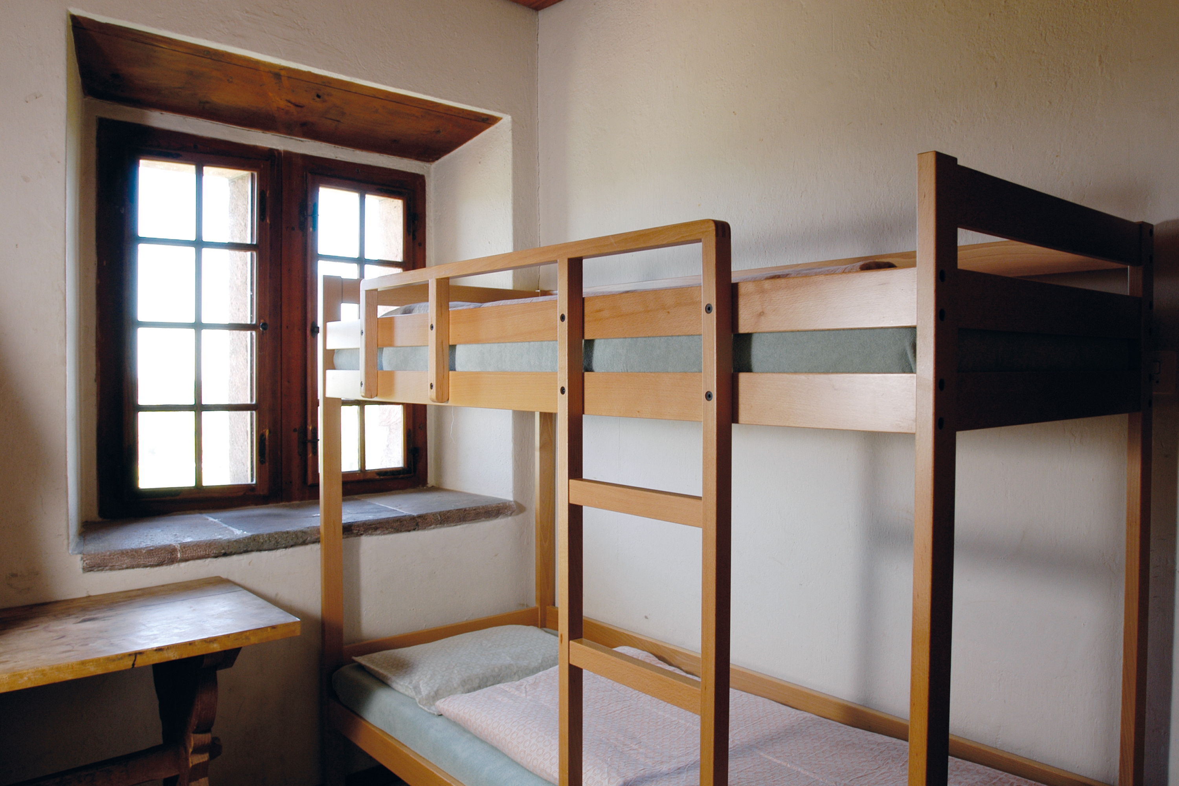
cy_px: 393
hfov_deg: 70.4
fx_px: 835
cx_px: 590
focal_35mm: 26
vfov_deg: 50.4
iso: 200
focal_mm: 17
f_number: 5
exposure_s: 1/30
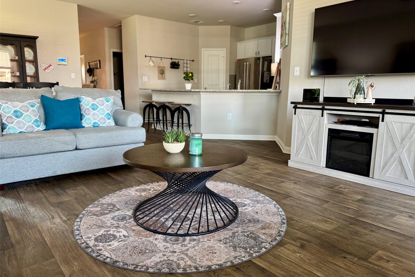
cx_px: 208
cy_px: 134
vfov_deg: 51.3
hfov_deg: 71.5
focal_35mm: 25
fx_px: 288
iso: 400
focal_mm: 6.76
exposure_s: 1/60
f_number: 1.78
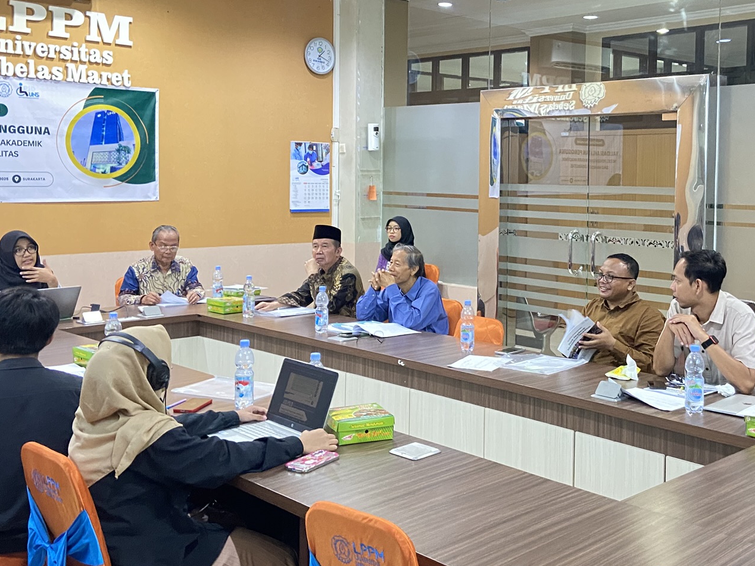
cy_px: 228
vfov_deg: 34.2
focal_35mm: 42
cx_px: 465
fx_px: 916
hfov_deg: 44.5
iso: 500
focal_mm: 4.25
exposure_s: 1/25
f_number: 1.8
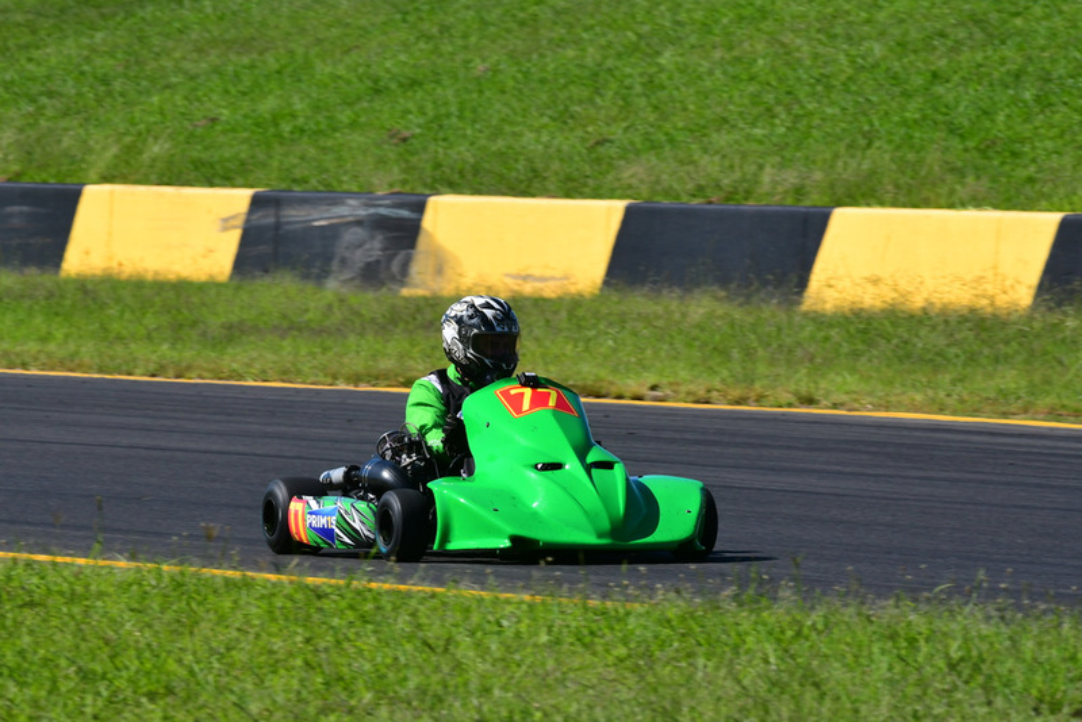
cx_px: 541
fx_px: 13078
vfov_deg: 3.2
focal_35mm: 435
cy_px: 361
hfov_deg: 4.7
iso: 500
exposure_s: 1/640
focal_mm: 290
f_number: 13
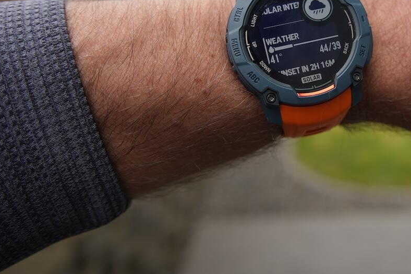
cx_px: 319
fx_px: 548
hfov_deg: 39.7
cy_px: 44
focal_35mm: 48
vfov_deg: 27.3
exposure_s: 1/80
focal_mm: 28
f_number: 4.5
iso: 100
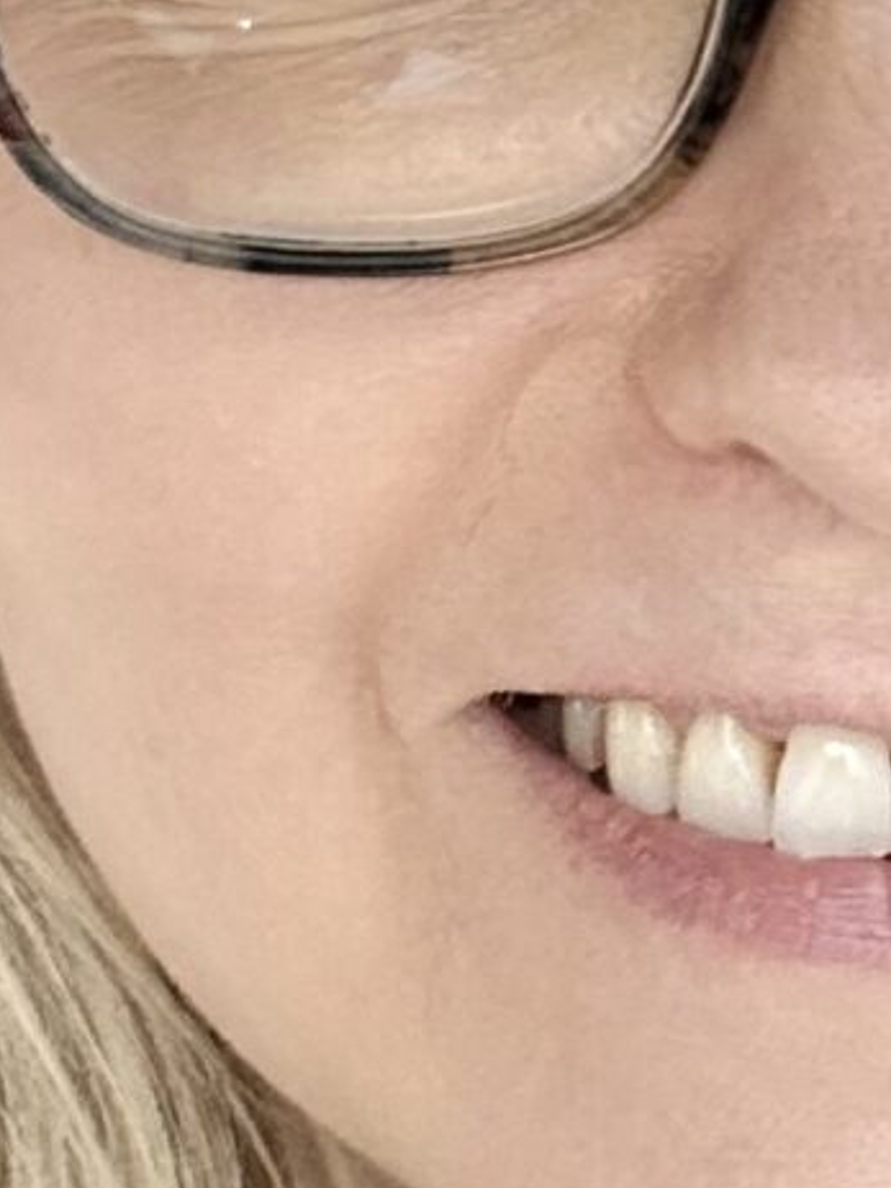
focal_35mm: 166
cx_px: 976
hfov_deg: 8.9
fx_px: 5700
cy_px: 813
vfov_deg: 11.9
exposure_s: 1/121
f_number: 1.9
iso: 25
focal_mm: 2.69
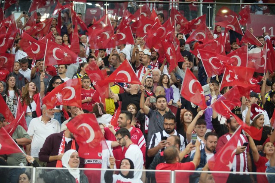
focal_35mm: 105
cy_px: 92
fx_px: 802
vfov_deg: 13.0
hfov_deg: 19.5
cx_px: 138
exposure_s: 1/400
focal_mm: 105
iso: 1250
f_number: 2.8
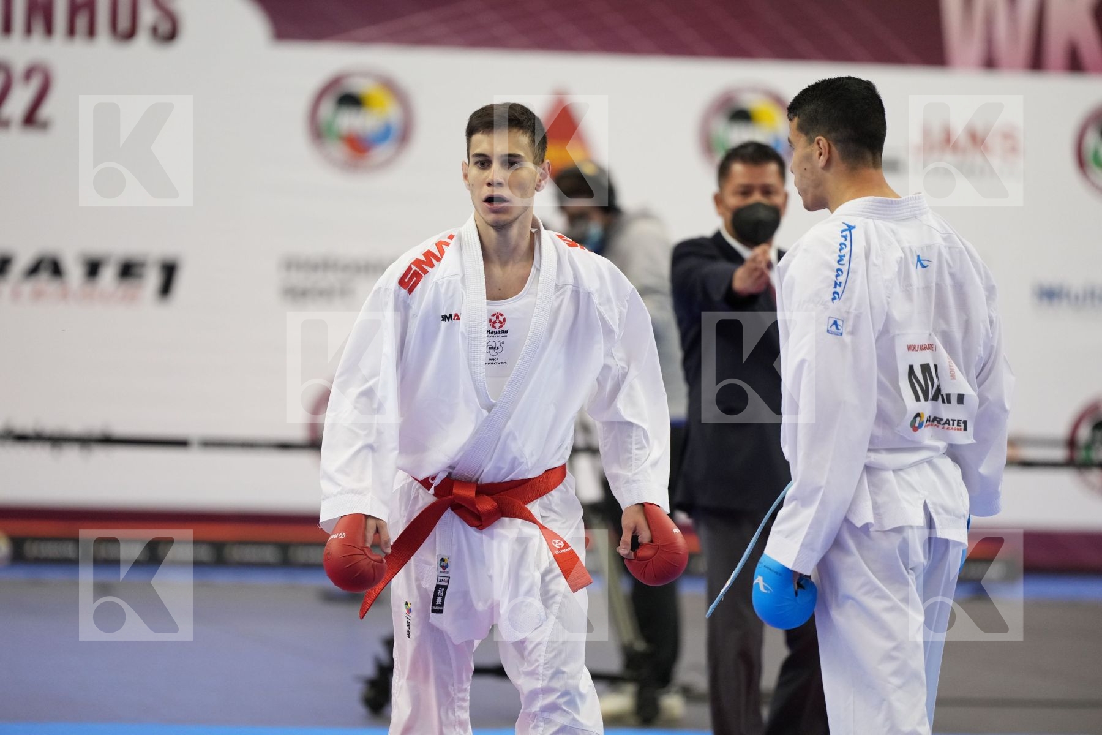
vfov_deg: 6.9
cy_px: 368
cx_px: 551
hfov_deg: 10.3
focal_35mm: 200
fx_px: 6122
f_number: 2.8
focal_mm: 200
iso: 3200
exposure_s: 1/1000
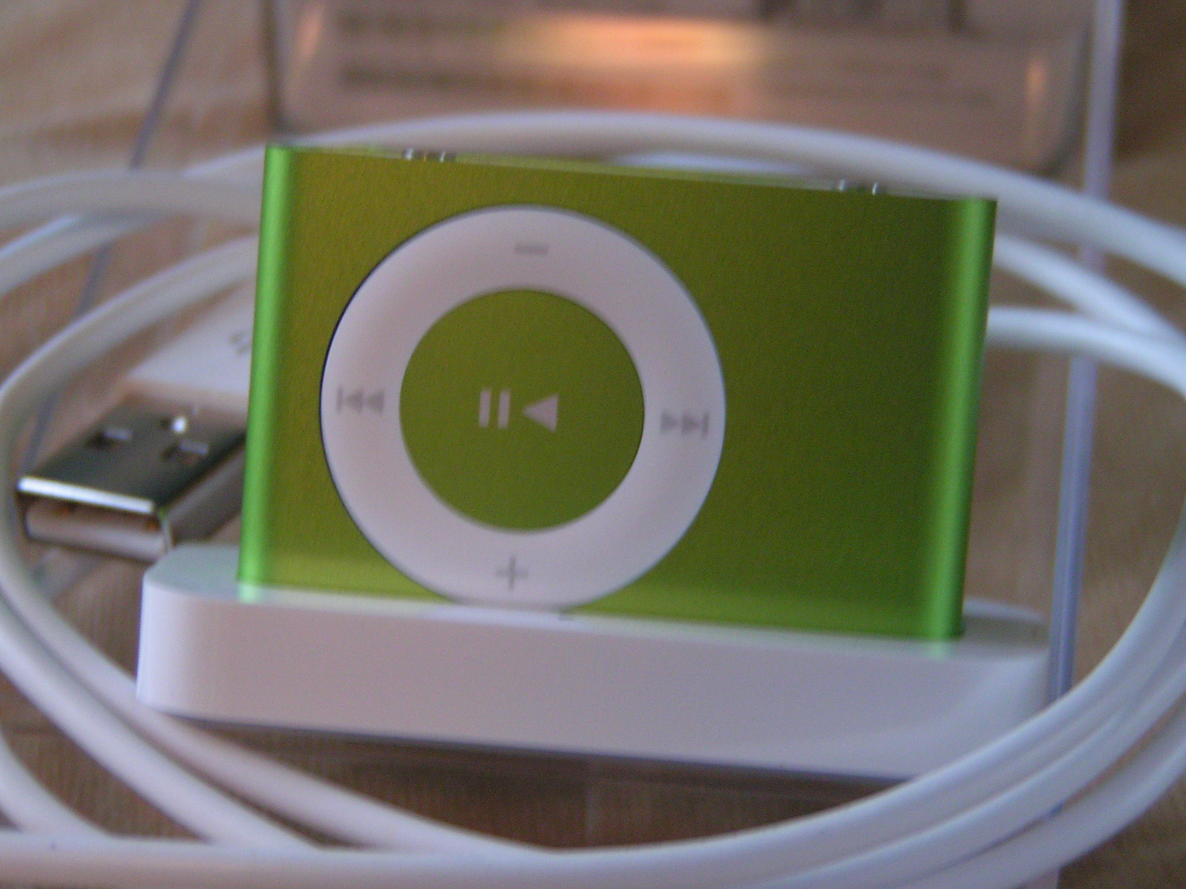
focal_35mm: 104
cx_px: 593
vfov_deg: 14.2
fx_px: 3563
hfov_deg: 18.9
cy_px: 444
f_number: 3.5
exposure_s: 1/20
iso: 200
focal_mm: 15.9
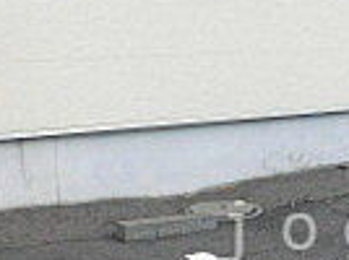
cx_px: 401
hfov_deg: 17.2
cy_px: 231
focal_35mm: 110
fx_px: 1107
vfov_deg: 13.3
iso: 125
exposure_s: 1/800
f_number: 3
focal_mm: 4
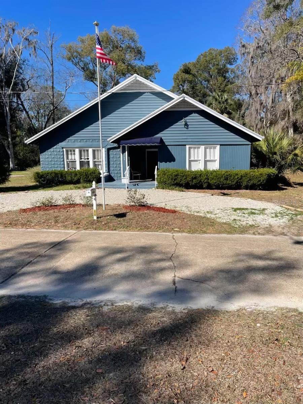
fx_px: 303
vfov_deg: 67.3
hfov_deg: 53.1
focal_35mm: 26
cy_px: 202
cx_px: 152
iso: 32
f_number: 1.6
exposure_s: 1/3300
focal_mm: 4.2
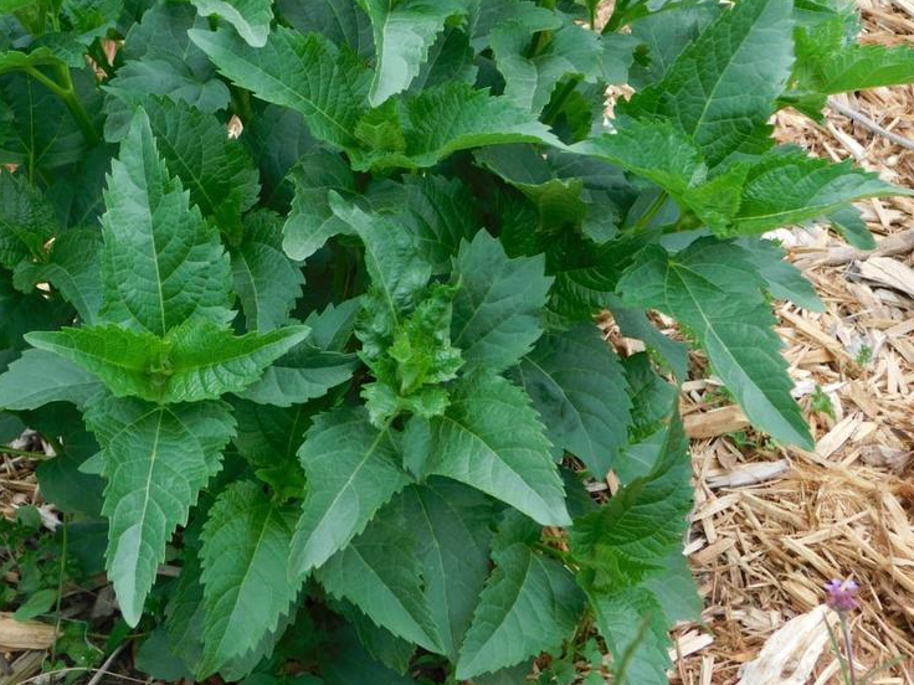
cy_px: 213
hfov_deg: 27.2
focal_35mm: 71
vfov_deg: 20.6
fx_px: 1875
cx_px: 304
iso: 125
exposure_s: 1/100
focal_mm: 9
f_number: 3.8
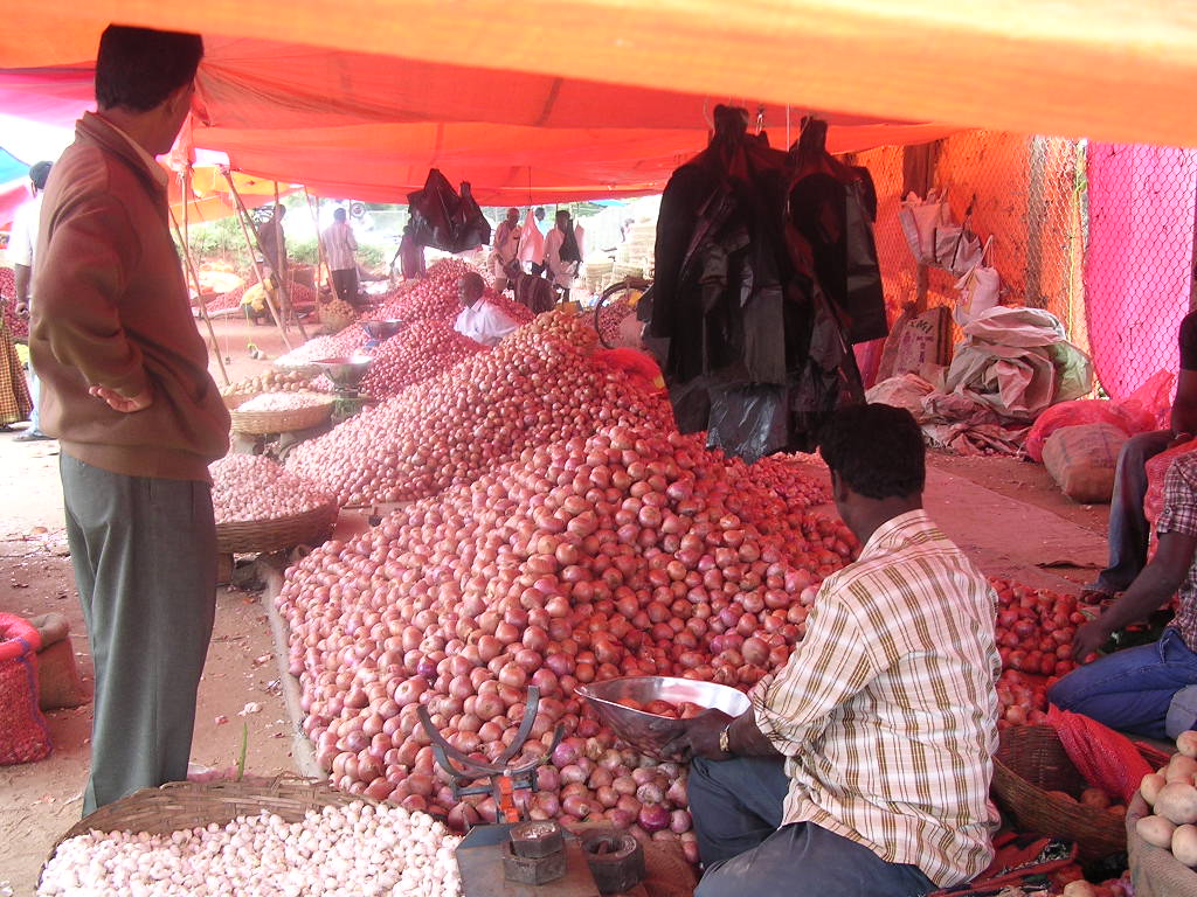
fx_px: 1418
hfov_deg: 45.8
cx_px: 598
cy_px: 448
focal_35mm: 41
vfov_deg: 35.1
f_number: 2.9
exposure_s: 1/81.6
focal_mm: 6.2
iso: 100
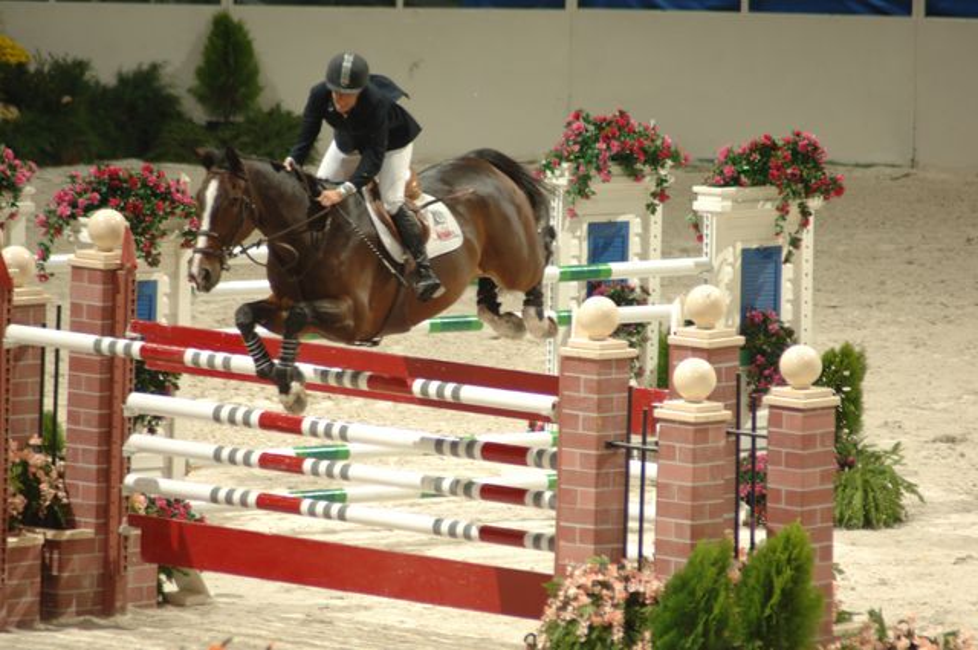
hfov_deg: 4.6
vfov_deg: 3.0
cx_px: 489
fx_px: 12209
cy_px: 325
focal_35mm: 450
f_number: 5.6
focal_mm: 300
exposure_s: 1/250
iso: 400
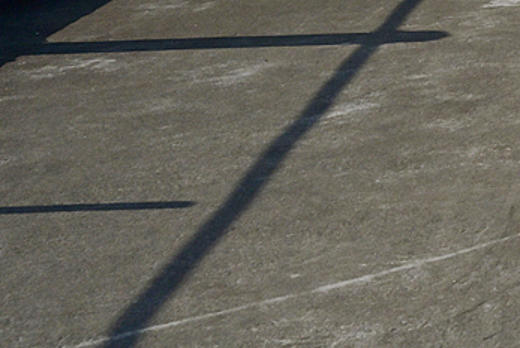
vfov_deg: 11.4
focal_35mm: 114
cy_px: -234
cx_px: 854
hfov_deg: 15.9
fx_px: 1648
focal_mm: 33
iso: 500
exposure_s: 1/8000
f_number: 8
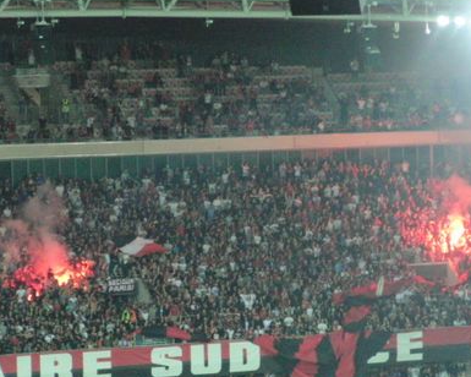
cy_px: 243
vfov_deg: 6.8
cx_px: 269
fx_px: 3164
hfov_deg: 8.5
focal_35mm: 227
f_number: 4.4
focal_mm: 27.31
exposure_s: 1/80
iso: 800
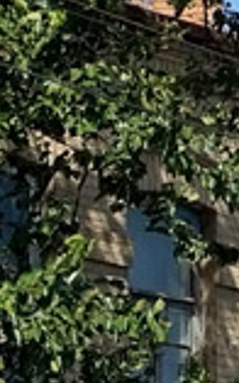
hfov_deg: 3.6
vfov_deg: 6.2
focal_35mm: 328
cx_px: 1241
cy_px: 764
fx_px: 3421
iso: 200
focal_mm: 28
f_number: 8
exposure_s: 1/1000
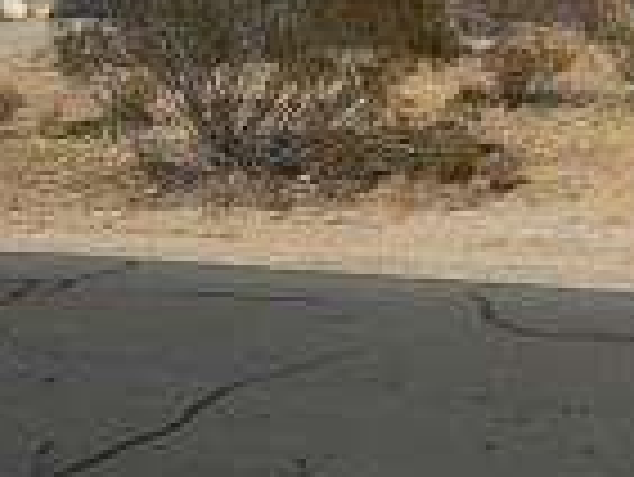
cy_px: -94
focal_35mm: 68
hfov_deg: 25.9
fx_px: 1246
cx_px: 737
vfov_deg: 20.3
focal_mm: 6.76
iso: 80
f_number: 1.78
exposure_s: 1/10417
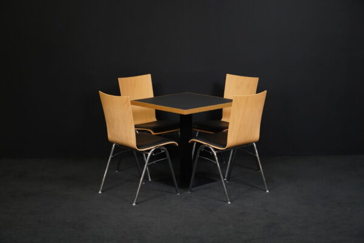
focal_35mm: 76
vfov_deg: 17.9
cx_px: 182
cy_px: 122
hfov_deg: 26.7
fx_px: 768
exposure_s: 1/200
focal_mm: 76
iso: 5000
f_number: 7.1
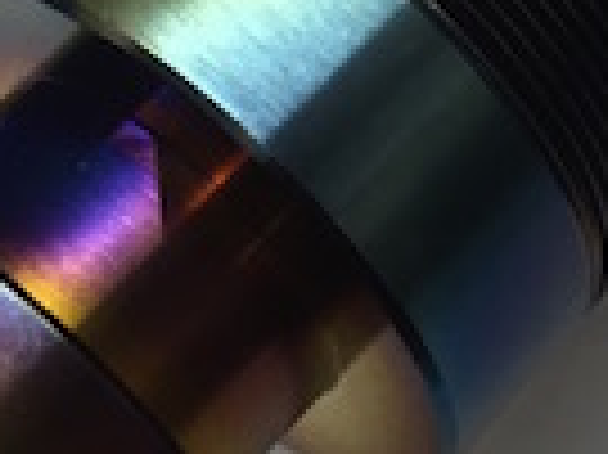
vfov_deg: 8.2
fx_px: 3071
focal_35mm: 175
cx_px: 1108
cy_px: -364
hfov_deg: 10.6
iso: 40
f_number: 2.2
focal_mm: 4.15
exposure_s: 1/33
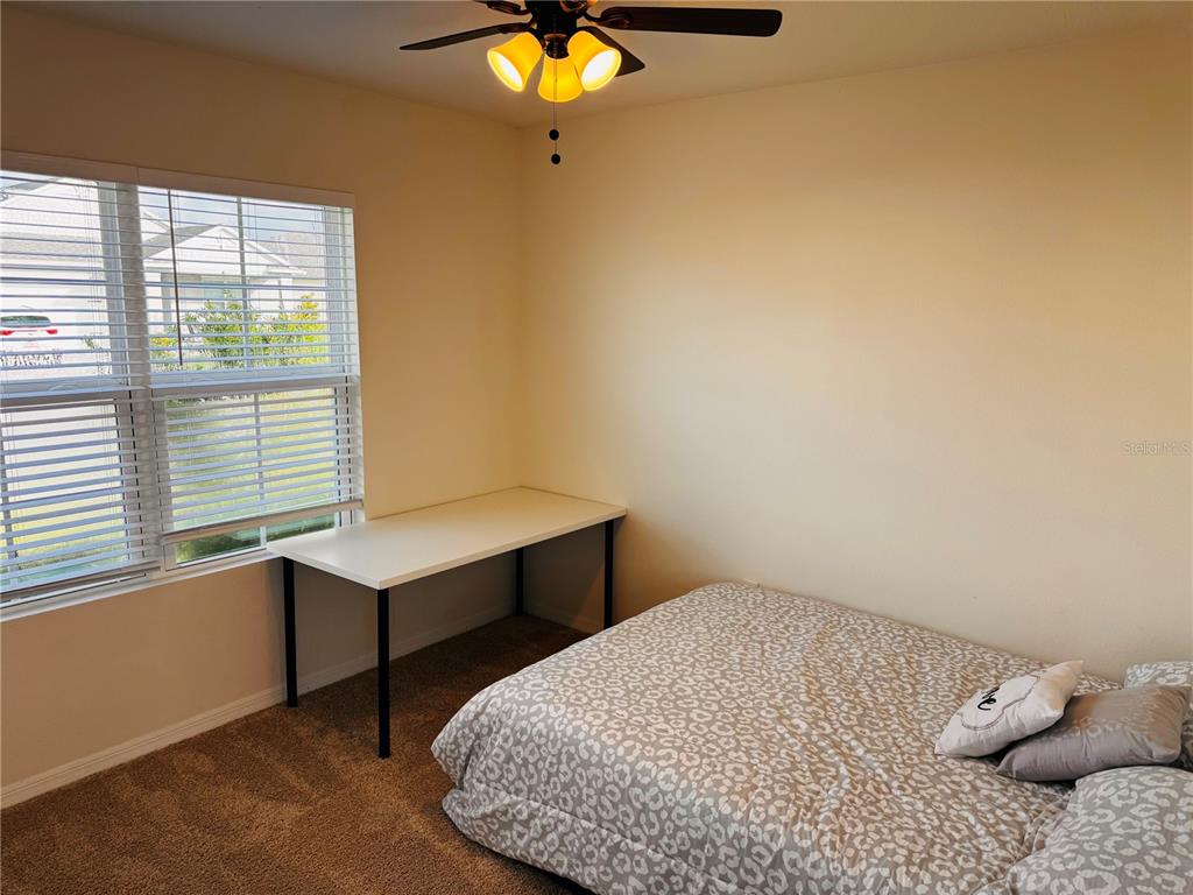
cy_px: 448
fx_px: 827
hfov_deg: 71.6
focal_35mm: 24
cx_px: 596
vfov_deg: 56.8
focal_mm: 6.76
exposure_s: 1/195
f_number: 1.78
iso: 64
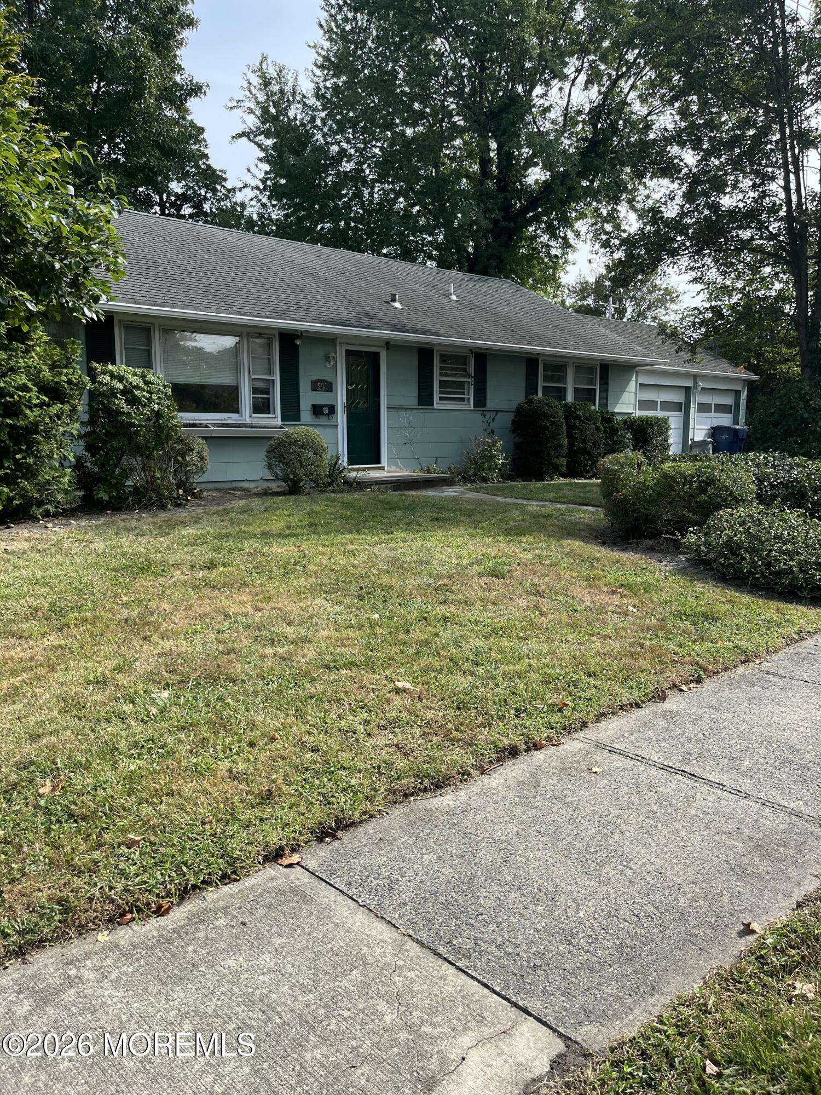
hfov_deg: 53.1
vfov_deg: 67.3
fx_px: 822
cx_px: 410
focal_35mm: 26
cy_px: 548
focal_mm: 5.1
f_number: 1.6
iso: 50
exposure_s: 1/1186
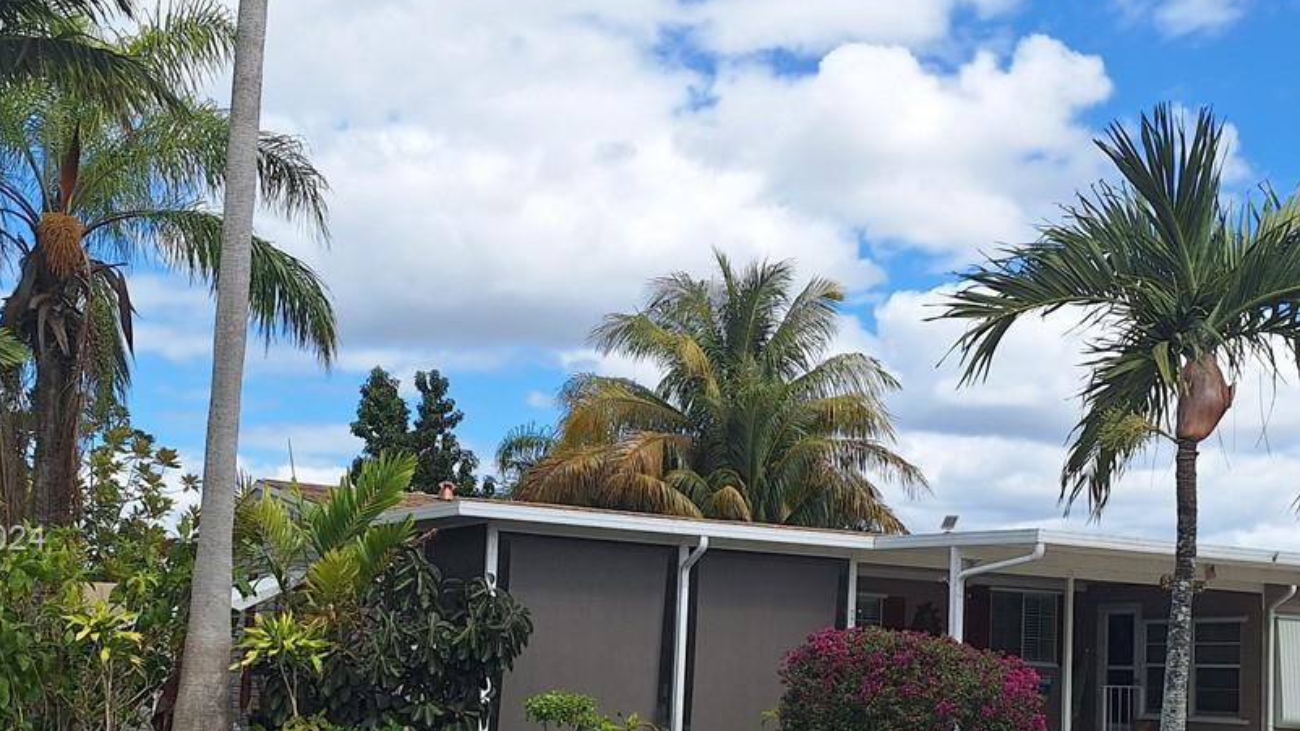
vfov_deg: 23.7
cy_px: 541
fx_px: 1723
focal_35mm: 50
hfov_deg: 41.0
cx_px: 825
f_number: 1.8
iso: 40
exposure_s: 1/3534
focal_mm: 5.54
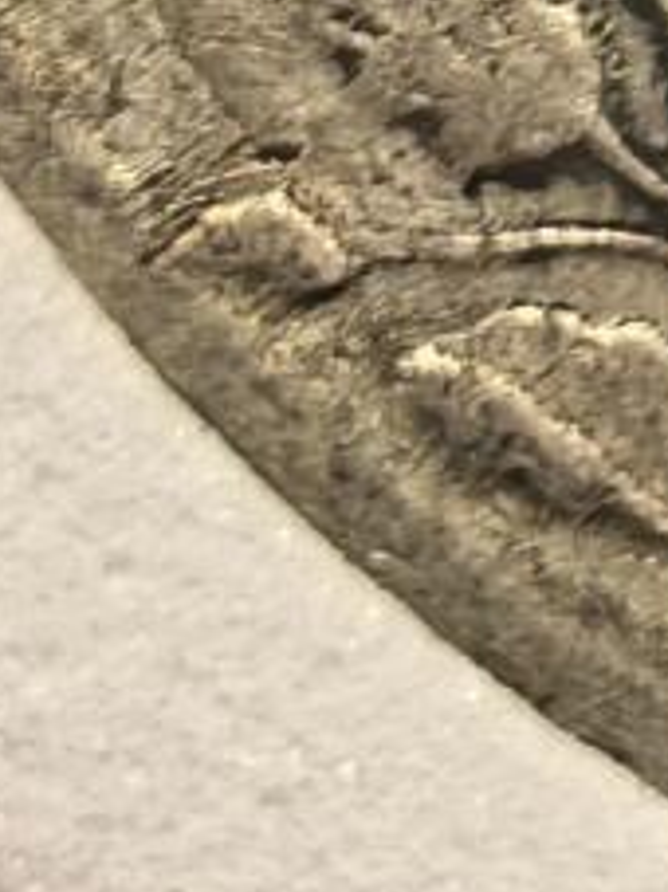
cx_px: 1745
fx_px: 11049
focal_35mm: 429
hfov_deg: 3.4
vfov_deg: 4.5
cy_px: -994
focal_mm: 6.98
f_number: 2
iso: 160
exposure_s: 1/50
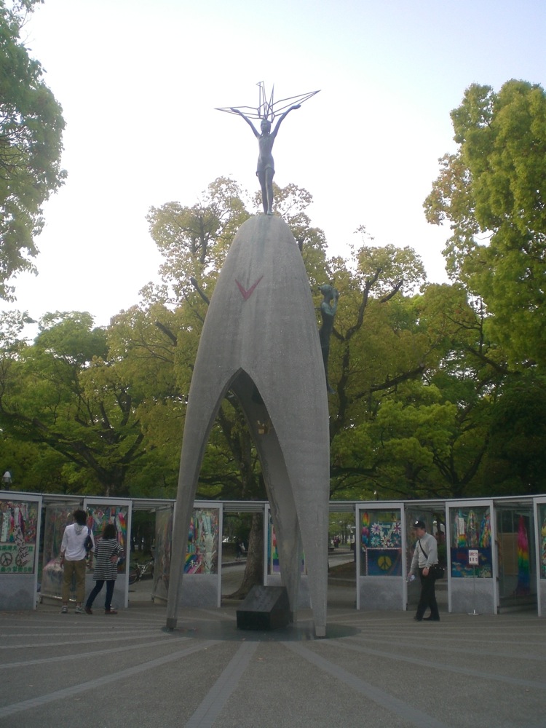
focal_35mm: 38
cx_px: 273
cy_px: 364
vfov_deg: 49.0
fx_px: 799
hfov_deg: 37.7
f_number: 3.1
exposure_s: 1/125
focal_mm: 6.3
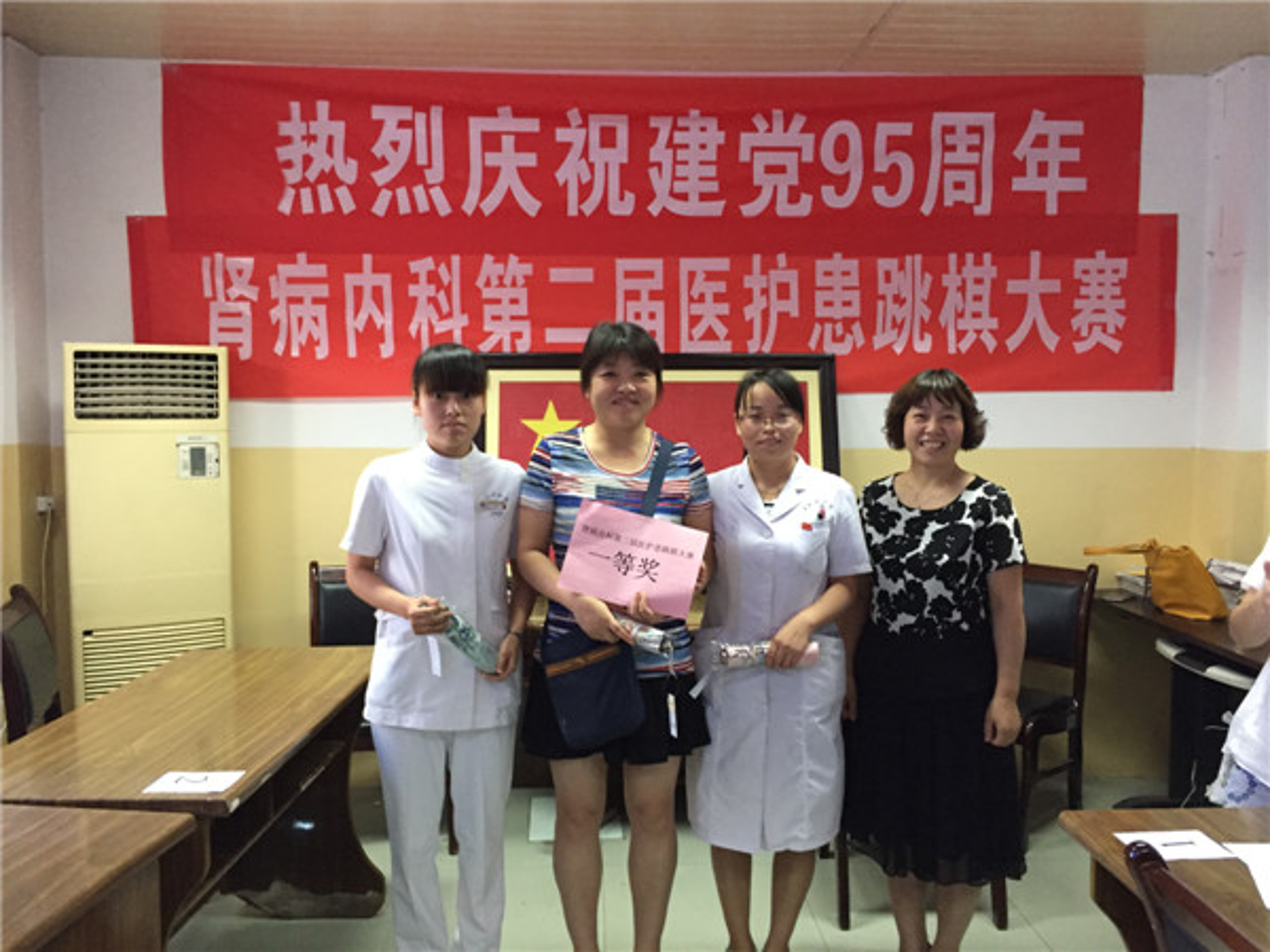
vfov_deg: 48.2
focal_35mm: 29
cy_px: 476
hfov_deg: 61.7
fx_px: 1064
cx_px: 635
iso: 250
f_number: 2.2
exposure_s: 1/33
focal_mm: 4.15
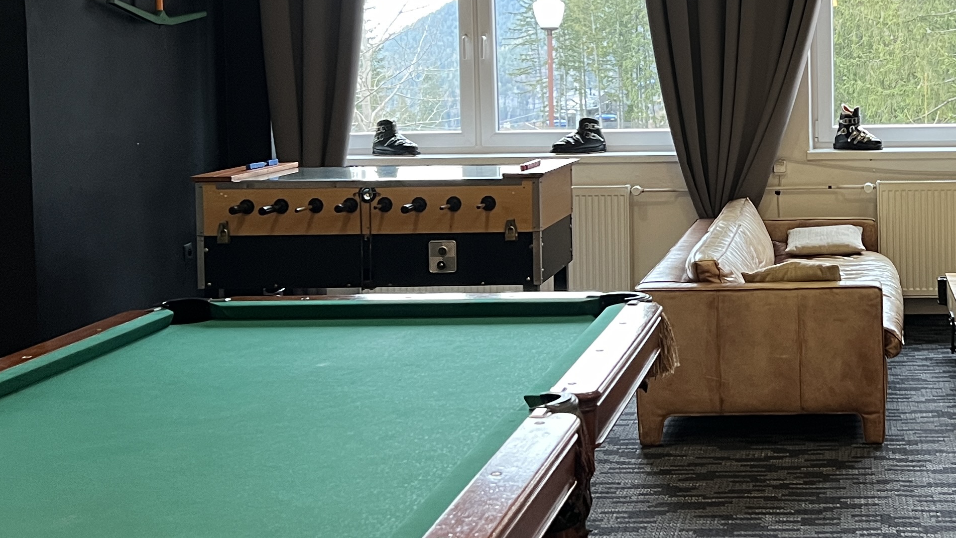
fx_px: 1521
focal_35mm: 60
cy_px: 110
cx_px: 808
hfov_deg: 33.5
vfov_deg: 19.8
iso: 320
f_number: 1.5
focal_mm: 5.7
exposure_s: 1/50
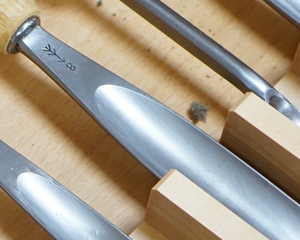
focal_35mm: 189
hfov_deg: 10.1
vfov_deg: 8.2
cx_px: -63
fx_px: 1677
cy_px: 133
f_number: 6.3
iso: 2500
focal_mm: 49
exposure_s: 1/100
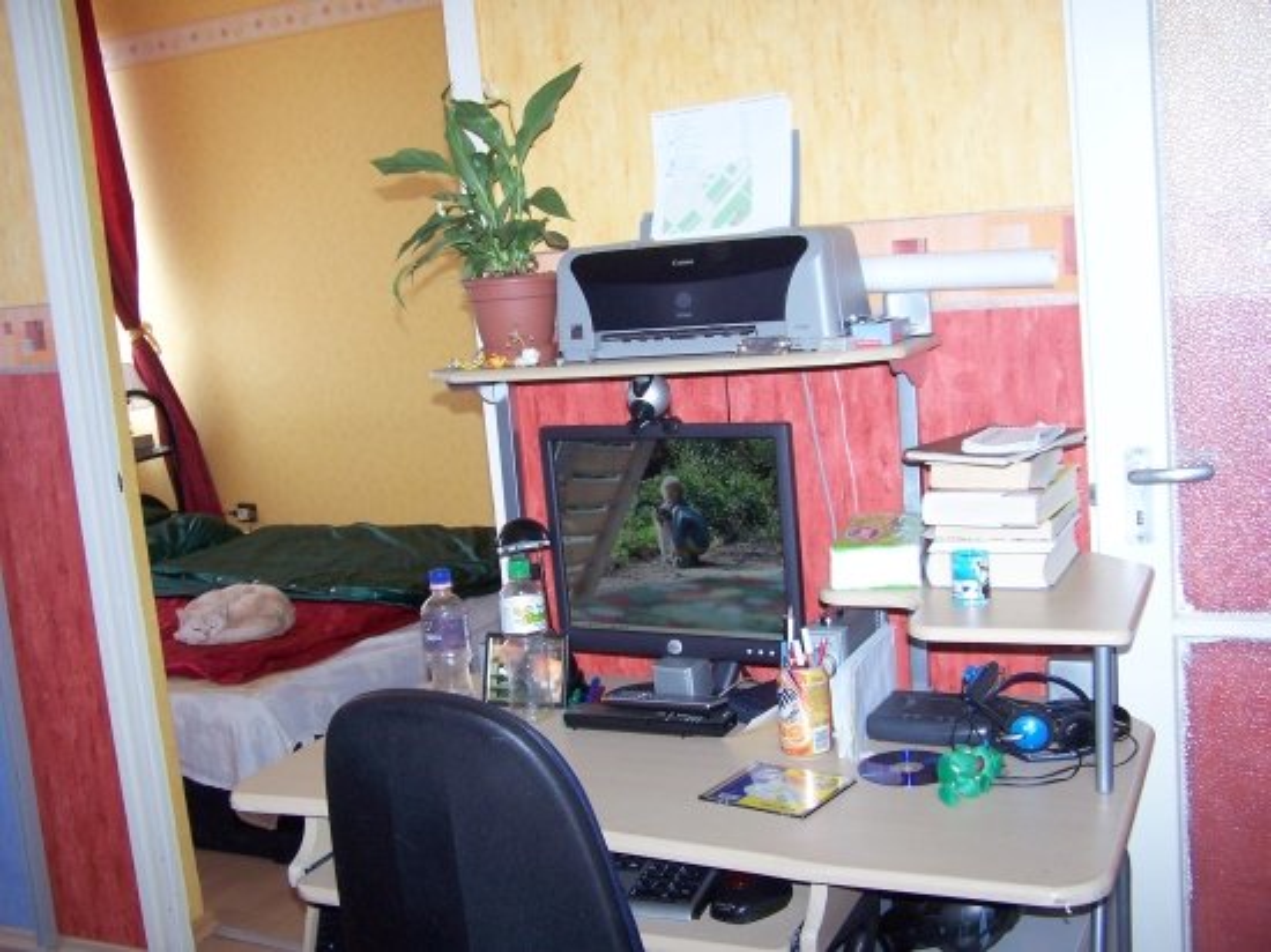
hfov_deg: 49.0
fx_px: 1395
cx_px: 636
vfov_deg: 37.7
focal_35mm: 38
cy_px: 476
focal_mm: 6.3
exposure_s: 1/60
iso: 140
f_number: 2.8
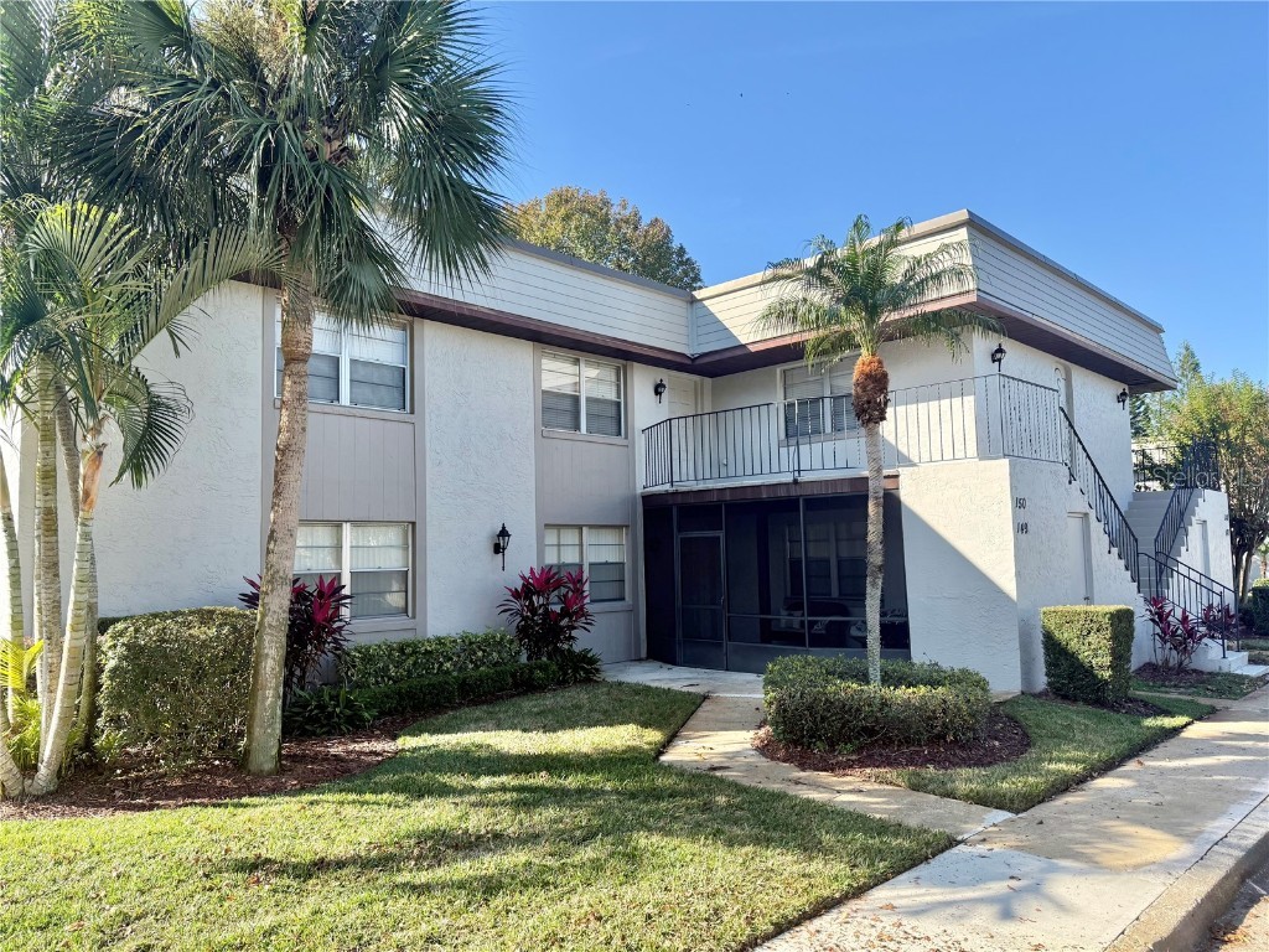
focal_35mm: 24
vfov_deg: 56.8
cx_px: 634
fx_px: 880
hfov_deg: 71.6
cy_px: 476
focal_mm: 6.76
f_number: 1.78
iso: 100
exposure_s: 1/2370
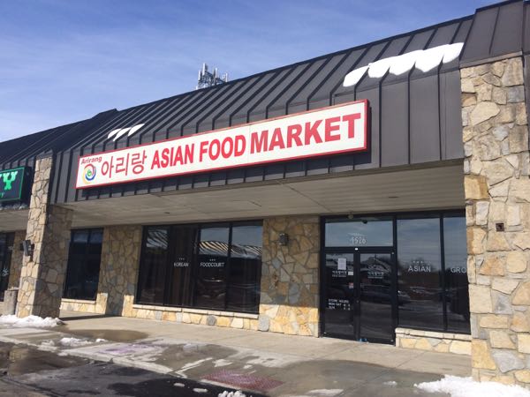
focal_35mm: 29
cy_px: 198
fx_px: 444
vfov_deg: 48.2
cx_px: 265
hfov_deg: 61.7
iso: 32
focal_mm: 4.15
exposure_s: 1/3731
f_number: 2.2
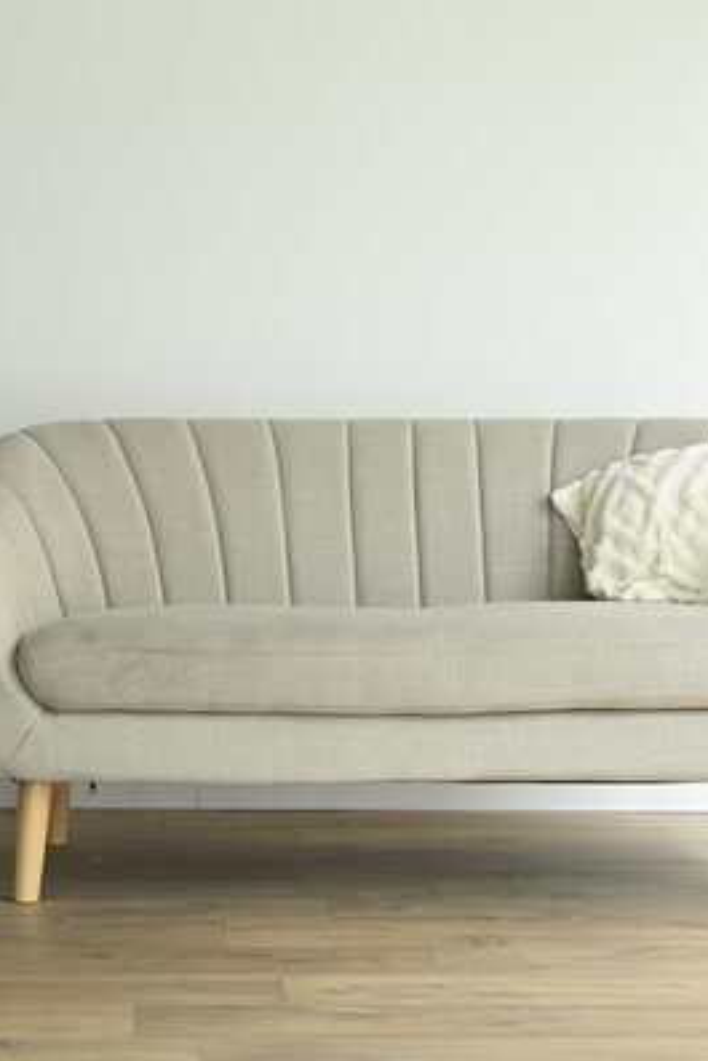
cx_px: 198
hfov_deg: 17.7
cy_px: 532
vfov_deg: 26.3
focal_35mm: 77
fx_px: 2269
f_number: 4
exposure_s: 1/60
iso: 800
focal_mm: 51
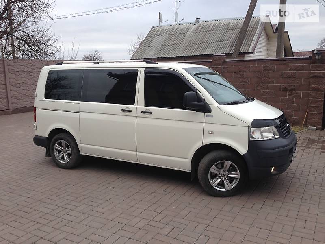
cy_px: 122
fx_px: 310
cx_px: 162
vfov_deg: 42.9
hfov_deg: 55.4
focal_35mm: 33
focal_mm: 4.1
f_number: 2.4
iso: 50
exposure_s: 1/272
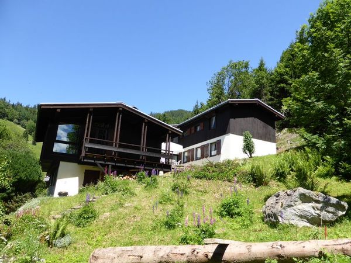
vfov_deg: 53.1
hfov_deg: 67.3
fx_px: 264
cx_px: 176
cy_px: 132
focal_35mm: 26
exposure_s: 1/500
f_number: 3.3
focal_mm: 4.4
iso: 100
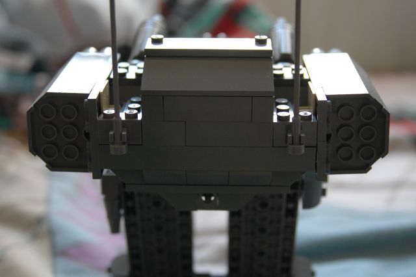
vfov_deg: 18.9
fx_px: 832
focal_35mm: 72
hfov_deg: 28.1
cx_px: 208
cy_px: 138
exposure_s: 1/100
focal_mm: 48
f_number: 5
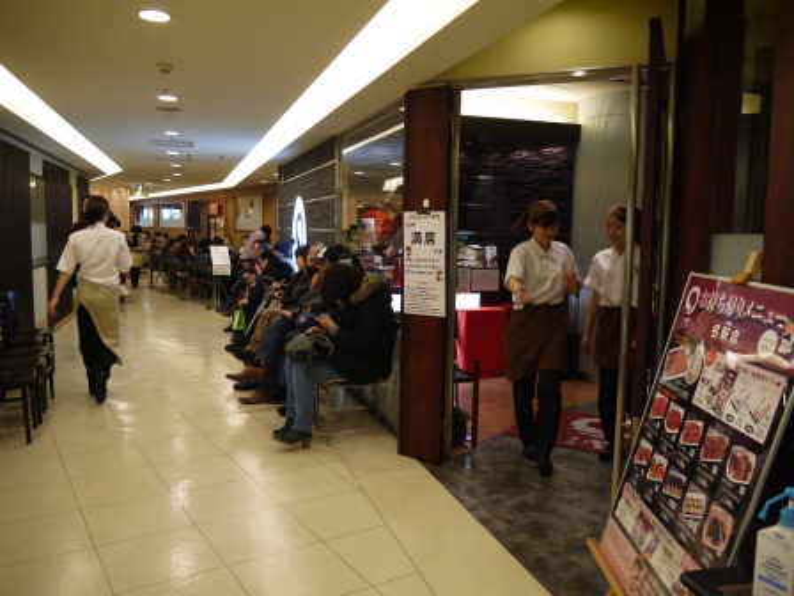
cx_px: 397
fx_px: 642
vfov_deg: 49.7
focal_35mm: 28
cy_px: 298
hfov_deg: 63.4
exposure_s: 1/60
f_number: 3.5
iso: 400
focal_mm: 14
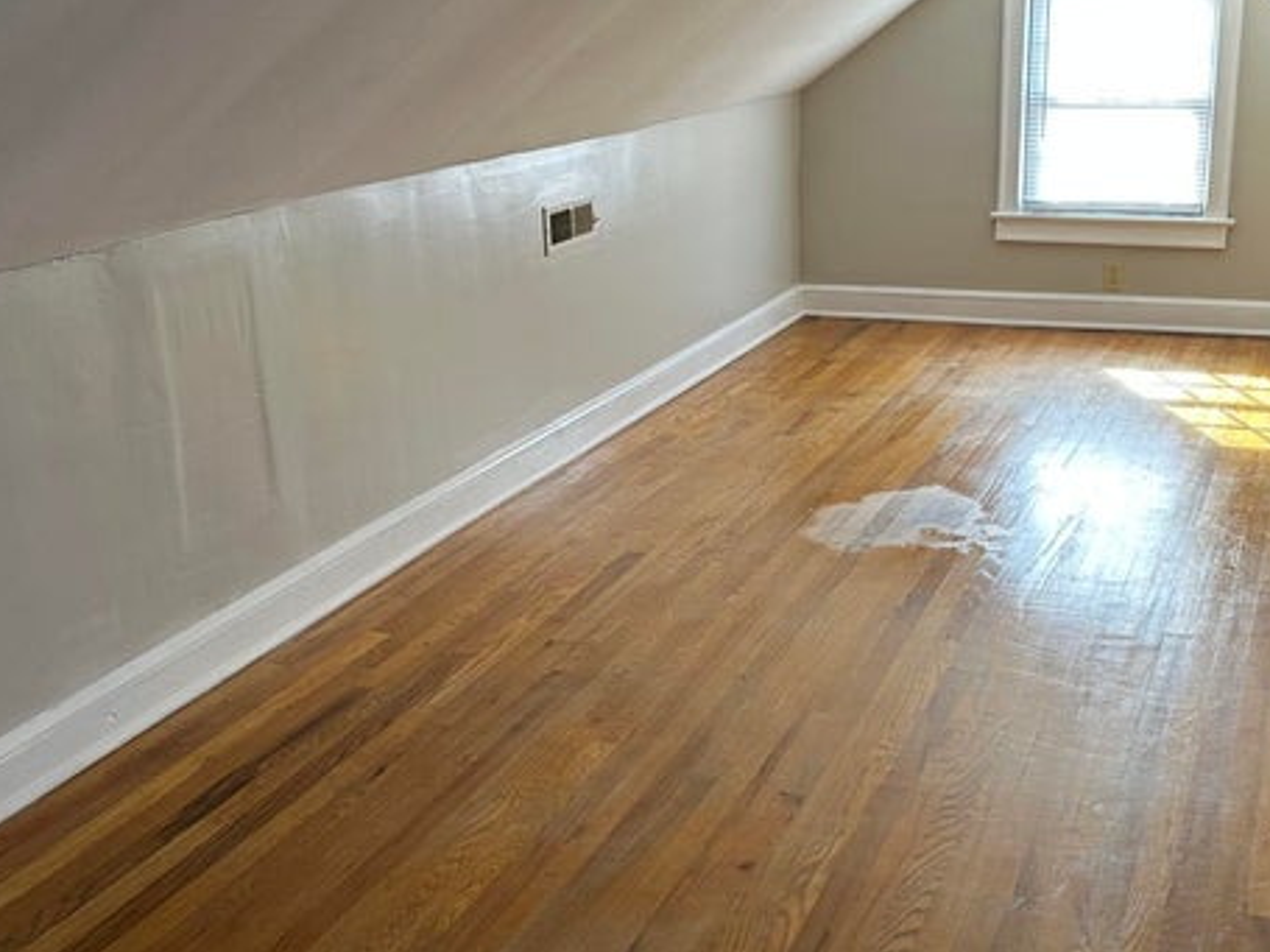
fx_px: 1651
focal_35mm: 45
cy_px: 486
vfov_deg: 32.2
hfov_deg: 41.8
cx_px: 775
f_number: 1.78
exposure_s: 1/60
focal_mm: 6.86
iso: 160
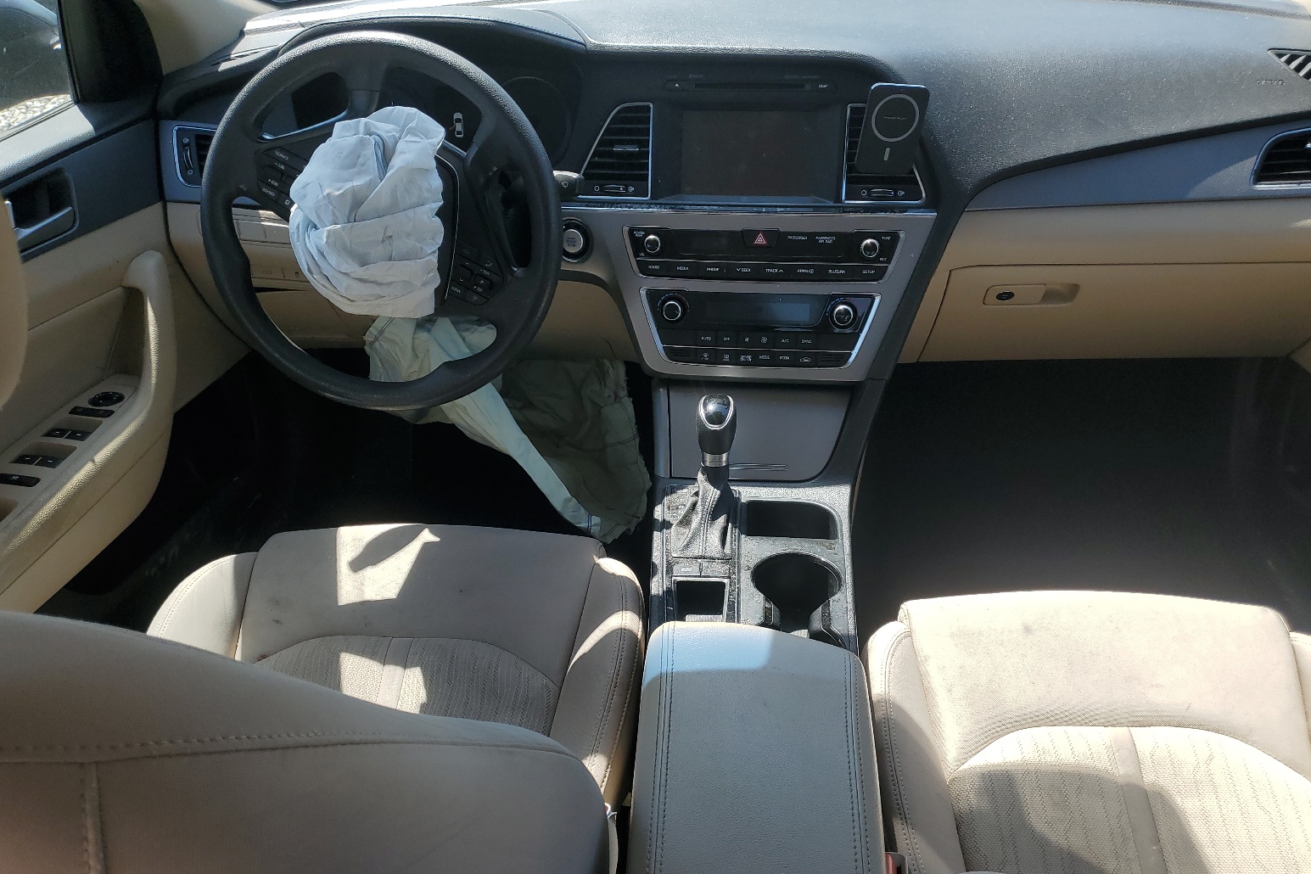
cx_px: 654
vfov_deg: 46.2
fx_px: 1020
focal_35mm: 28
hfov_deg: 65.5
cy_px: 504
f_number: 1.5
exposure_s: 1/1111
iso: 50
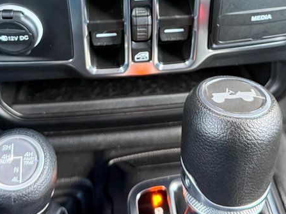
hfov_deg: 34.9
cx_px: 147
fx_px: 454
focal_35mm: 55
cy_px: -11
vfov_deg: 25.0
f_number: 1.78
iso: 500
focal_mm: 6.76
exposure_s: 1/60
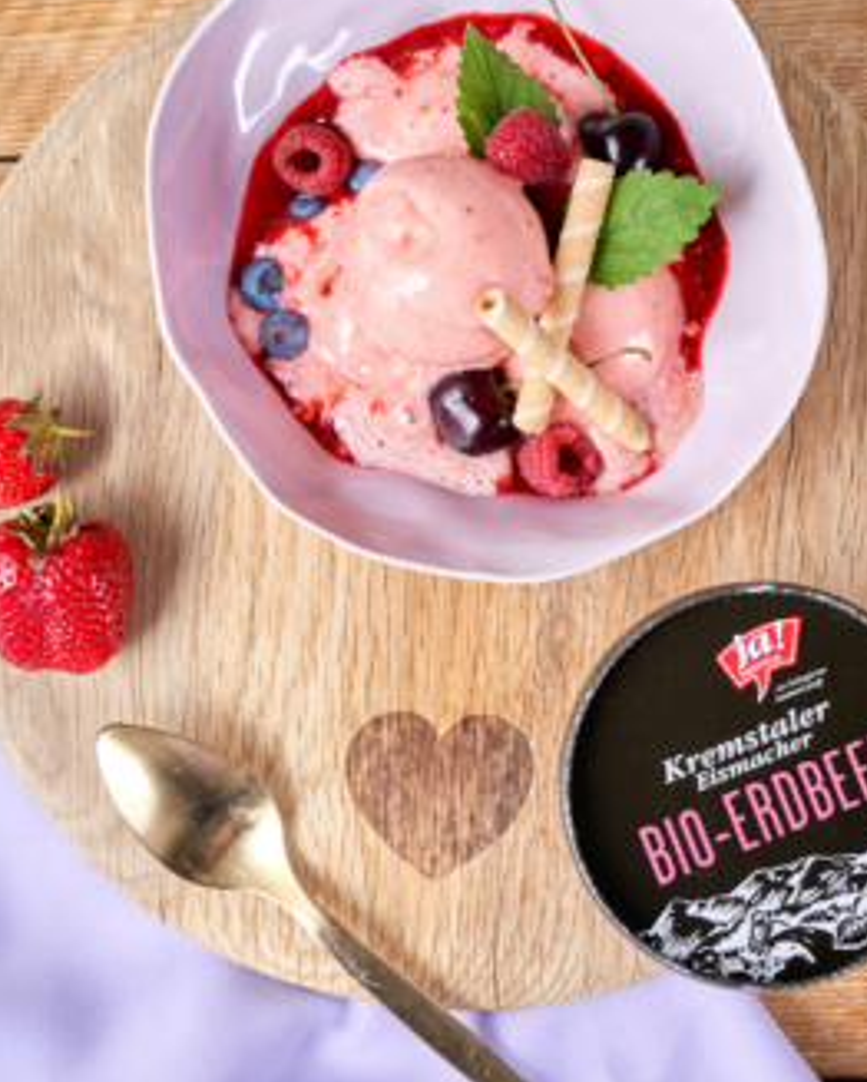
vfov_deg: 30.5
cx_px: 546
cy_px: 516
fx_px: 1987
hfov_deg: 24.5
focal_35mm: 62
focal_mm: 36
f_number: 8
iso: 100
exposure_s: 1/250
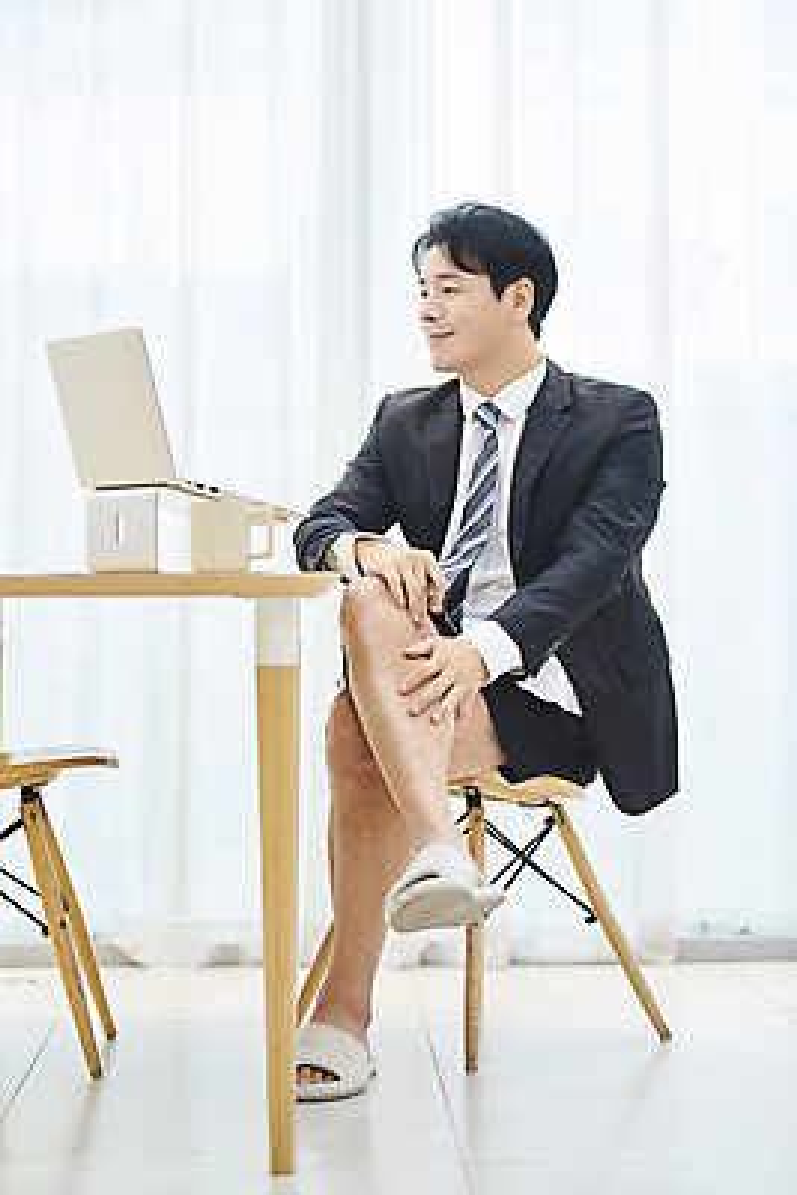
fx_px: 2820
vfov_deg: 23.9
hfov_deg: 16.1
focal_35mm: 85
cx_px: 398
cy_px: 598
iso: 500
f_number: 2.2
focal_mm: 85
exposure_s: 1/200
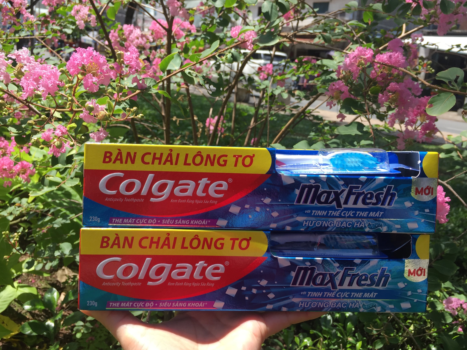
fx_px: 418
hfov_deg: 58.3
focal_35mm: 31
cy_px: 171
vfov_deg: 45.4
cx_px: 232
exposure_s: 1/1041
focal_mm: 4.15
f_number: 2.2
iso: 32
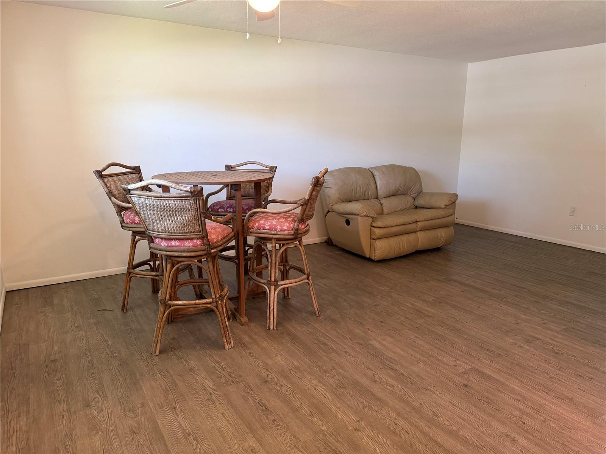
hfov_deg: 71.6
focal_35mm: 24
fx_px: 420
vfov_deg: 56.8
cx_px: 303
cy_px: 227
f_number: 1.78
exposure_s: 1/60
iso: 320
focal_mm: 6.76
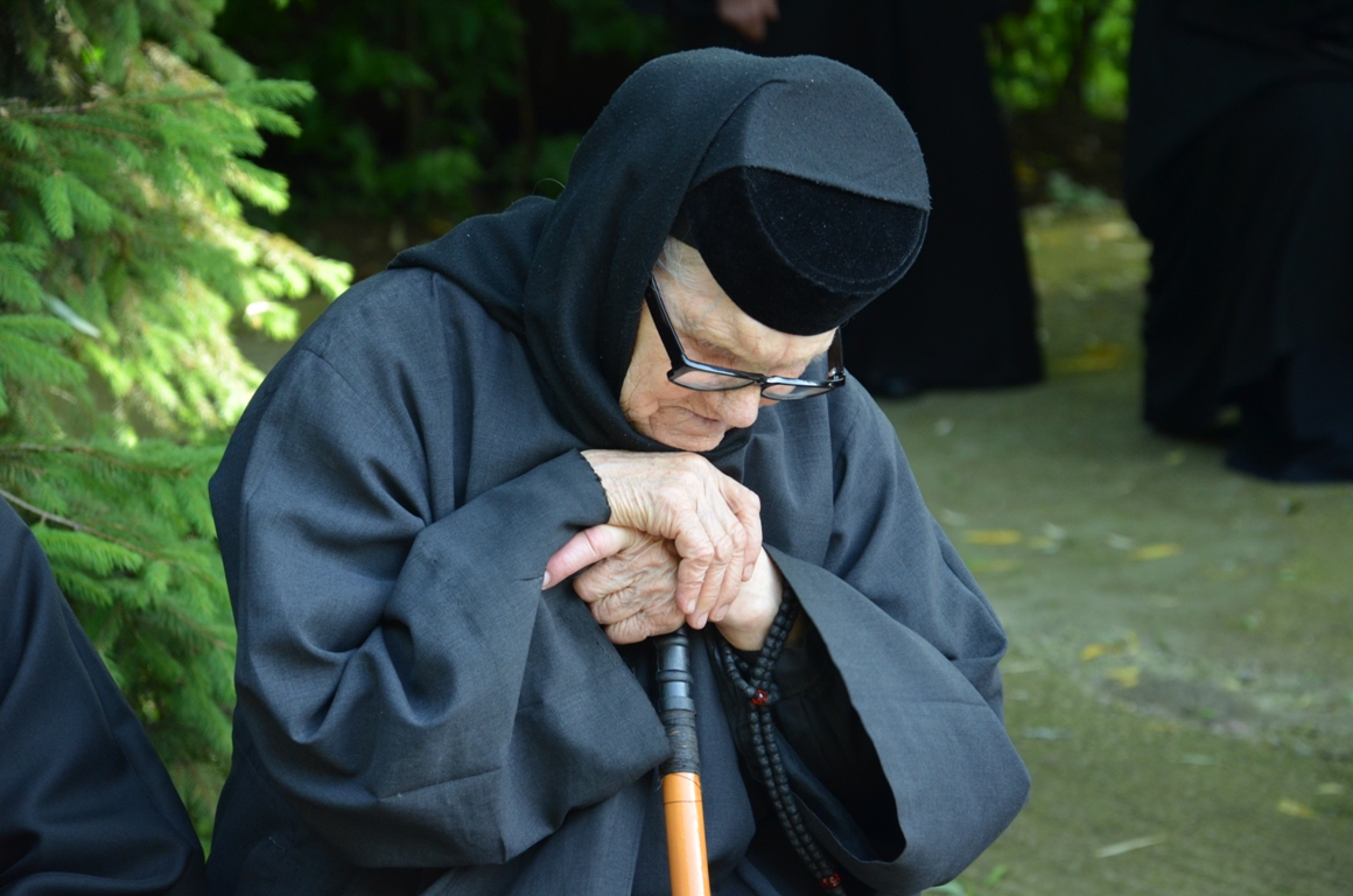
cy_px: 448
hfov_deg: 13.1
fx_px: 5906
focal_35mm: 158
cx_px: 676
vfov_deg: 8.7
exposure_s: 1/125
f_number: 5.6
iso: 900
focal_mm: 105
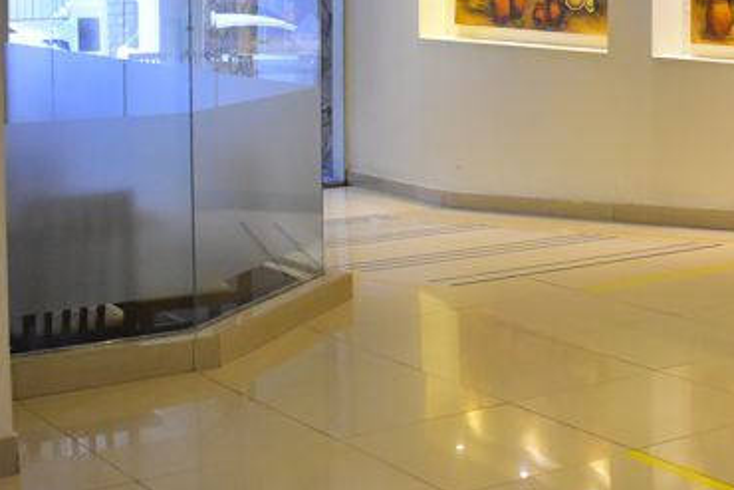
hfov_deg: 27.1
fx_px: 1489
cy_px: -5
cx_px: 607
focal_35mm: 73
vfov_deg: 18.2
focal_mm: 18
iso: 2000
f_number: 4
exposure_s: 1/160
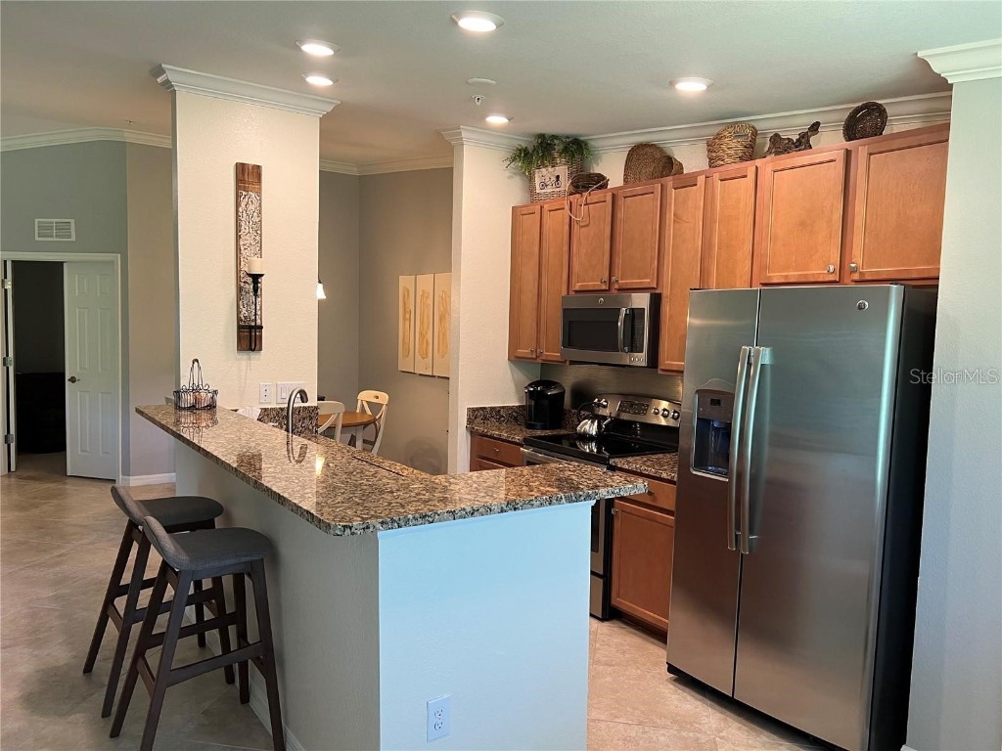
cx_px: 501
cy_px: 376
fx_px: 753
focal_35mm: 26
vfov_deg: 53.1
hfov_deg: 67.3
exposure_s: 1/60
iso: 80
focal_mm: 5.7
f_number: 1.5
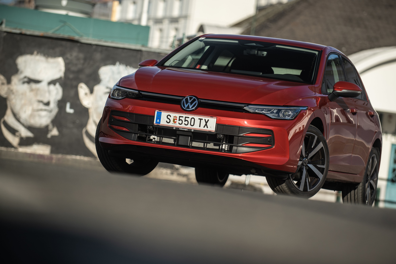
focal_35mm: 150
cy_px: 132
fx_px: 1651
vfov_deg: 9.2
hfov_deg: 13.7
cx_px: 198
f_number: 2.8
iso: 200
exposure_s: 1/2000
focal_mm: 150
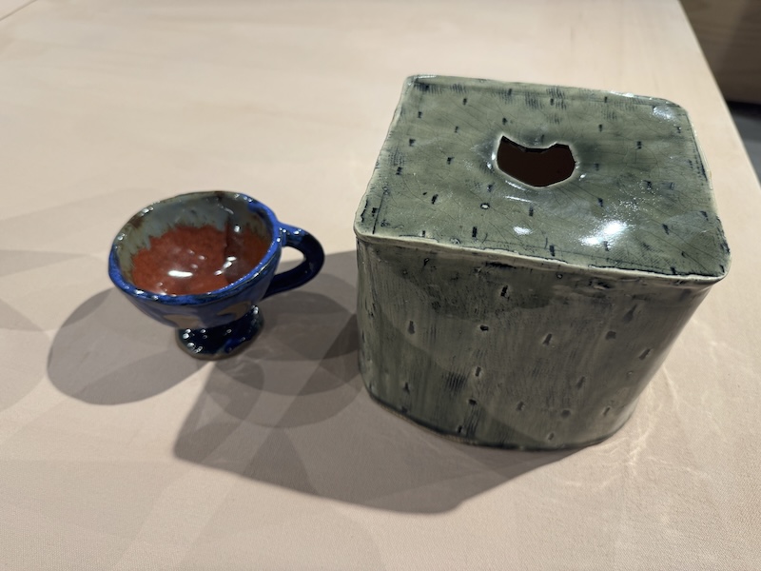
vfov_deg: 56.8
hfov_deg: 71.6
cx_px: 380
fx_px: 528
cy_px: 286
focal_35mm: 24
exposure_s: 1/60
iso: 125
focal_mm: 6.76
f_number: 1.78
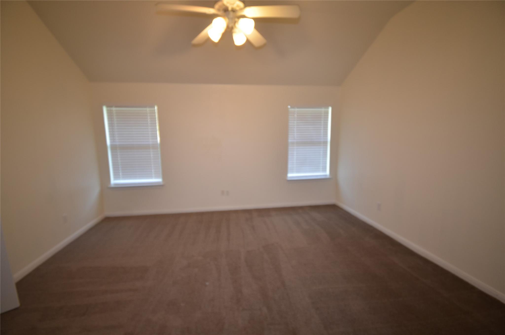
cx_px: 252
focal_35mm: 15
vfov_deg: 77.1
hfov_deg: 100.5
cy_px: 168
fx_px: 210
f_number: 4.5
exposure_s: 1/60
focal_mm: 10
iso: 360
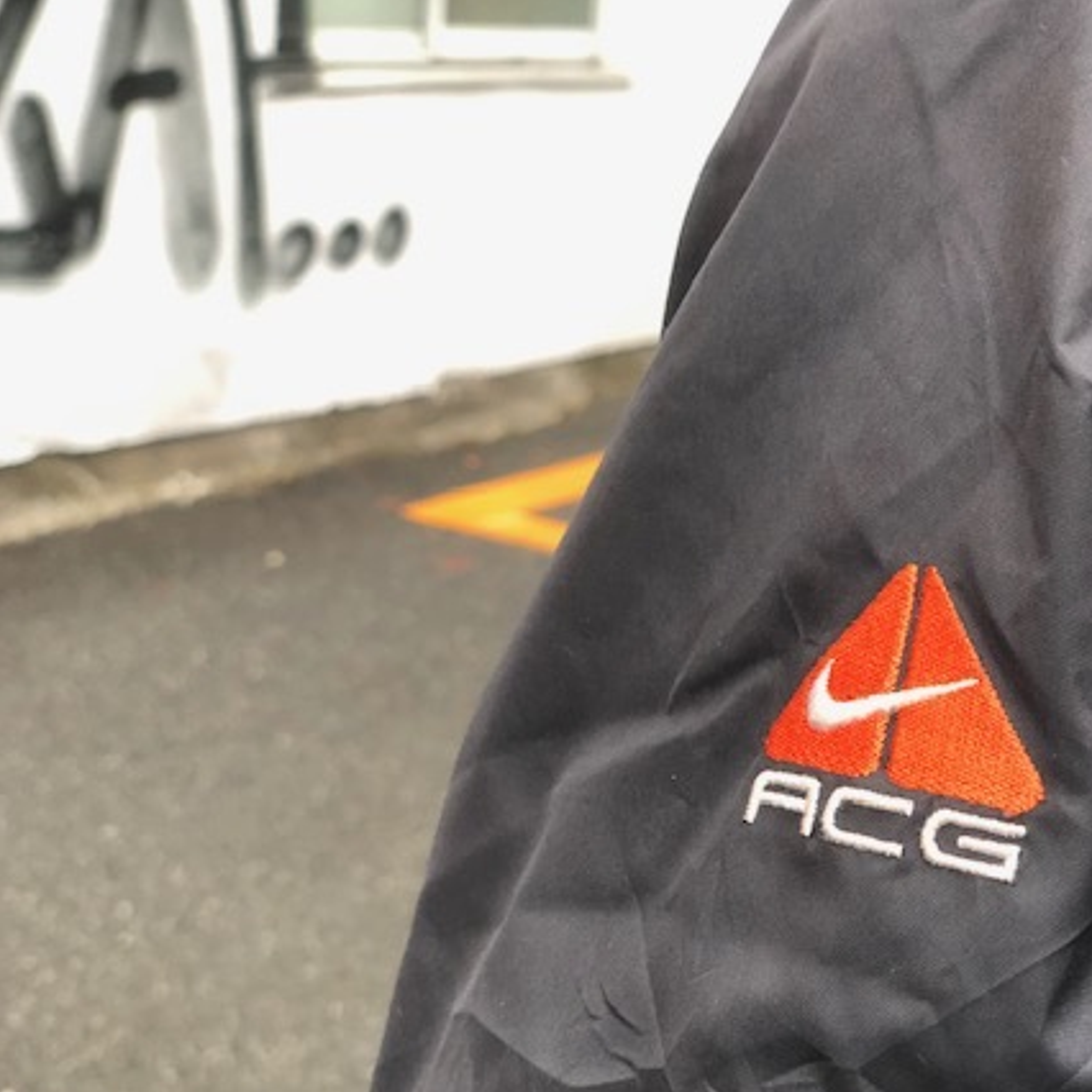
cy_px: 590
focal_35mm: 69
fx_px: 2463
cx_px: 774
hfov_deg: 24.8
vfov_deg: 25.0
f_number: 2.4
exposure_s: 1/30
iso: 100
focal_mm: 6
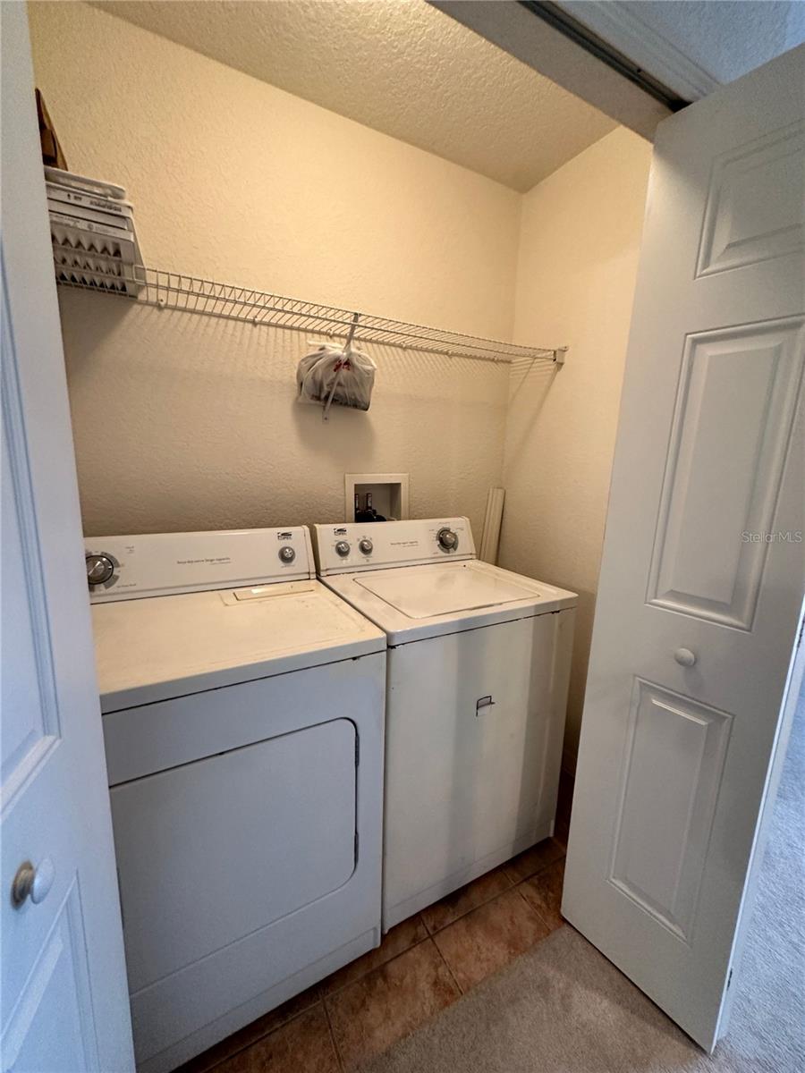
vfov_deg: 102.1
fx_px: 434
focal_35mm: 14
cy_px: 536
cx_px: 402
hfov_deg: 85.7
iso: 320
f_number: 2.2
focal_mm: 2.22
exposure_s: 1/60
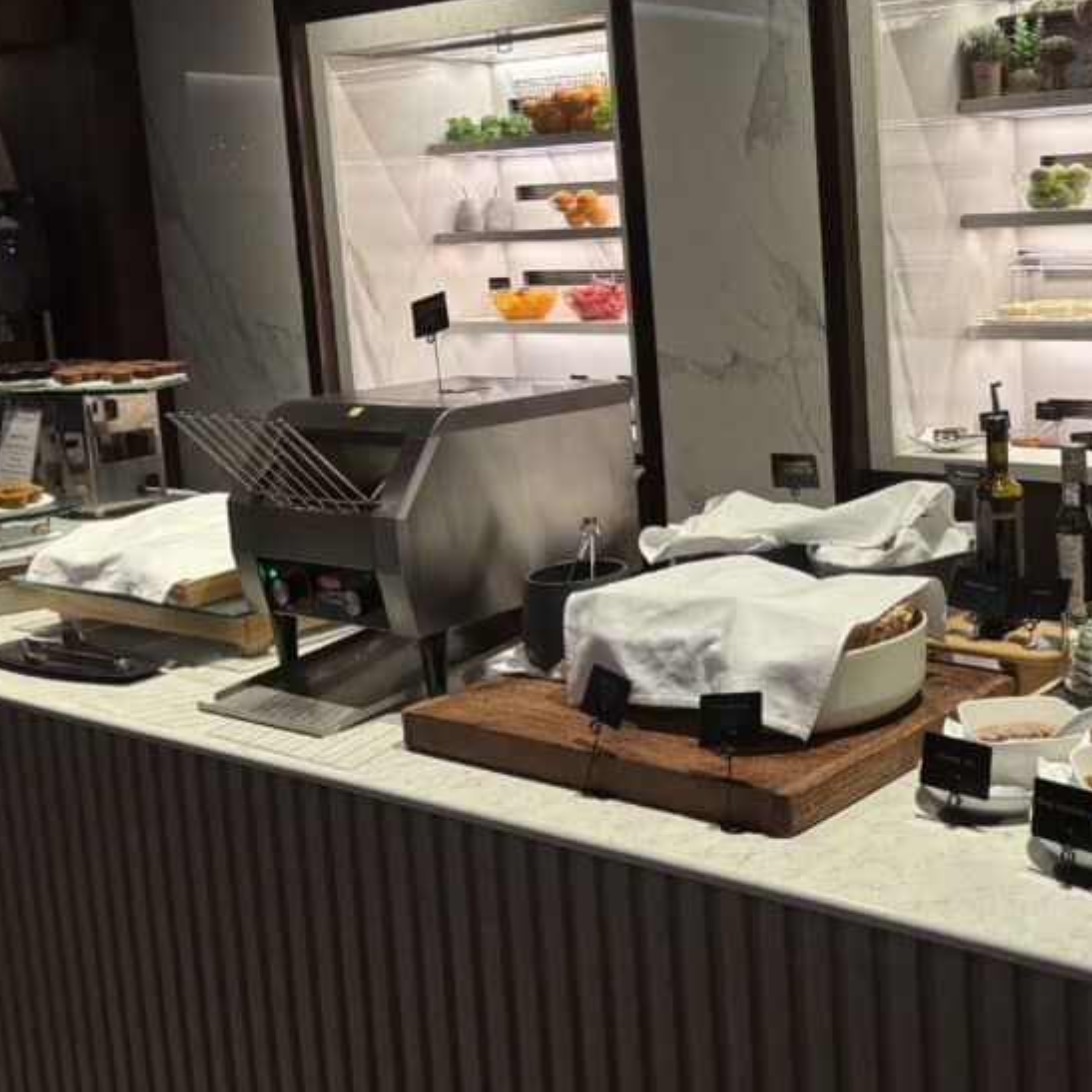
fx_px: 1535
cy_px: 405
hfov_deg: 37.1
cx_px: 944
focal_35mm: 43
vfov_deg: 38.9
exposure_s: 1/115
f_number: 1.6
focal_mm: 5.96
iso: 125
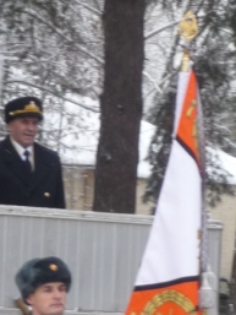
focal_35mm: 287
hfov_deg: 5.2
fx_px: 2607
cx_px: 169
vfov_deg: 6.9
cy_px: 340
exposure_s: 1/50
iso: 100
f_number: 4.6
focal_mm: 12.2
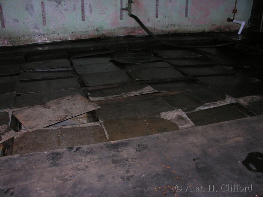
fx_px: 266
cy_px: 98
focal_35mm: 35
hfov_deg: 52.6
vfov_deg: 40.7
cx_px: 132
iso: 50
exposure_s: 1/60
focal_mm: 8.9
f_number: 2.8
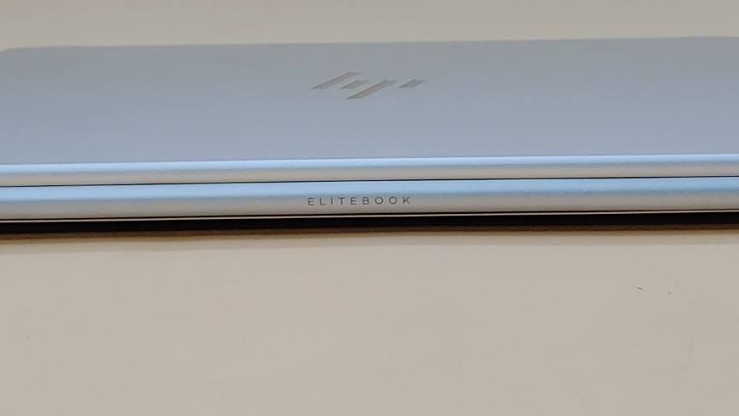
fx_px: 1548
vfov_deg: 15.2
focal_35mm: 79
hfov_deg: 26.8
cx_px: 355
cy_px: 79
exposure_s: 1/114
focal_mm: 4.36
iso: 50
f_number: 1.8
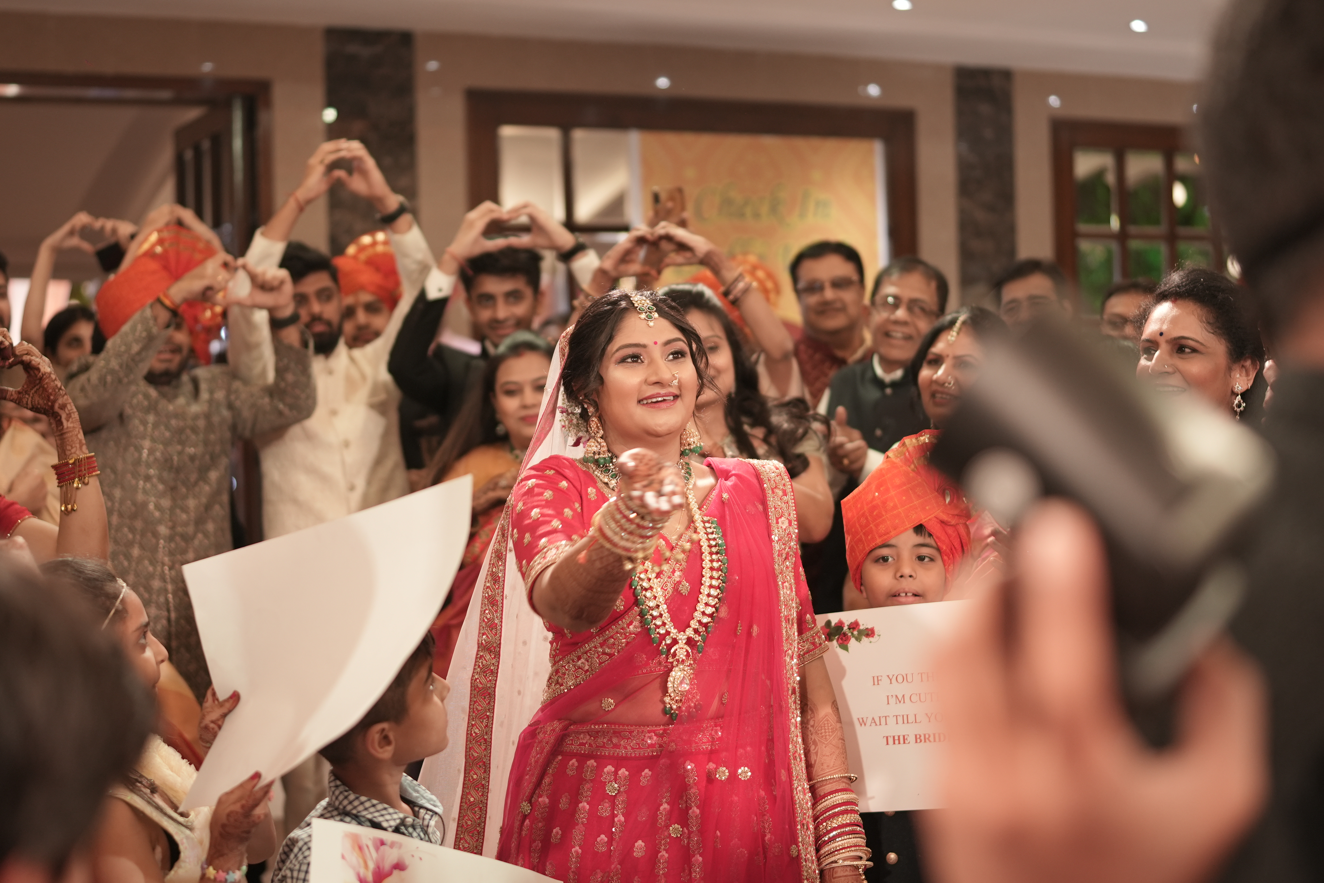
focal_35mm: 52
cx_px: 662
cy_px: 442
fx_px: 1912
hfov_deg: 38.2
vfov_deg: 26.0
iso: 500
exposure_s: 1/160
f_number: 1.4
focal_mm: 35
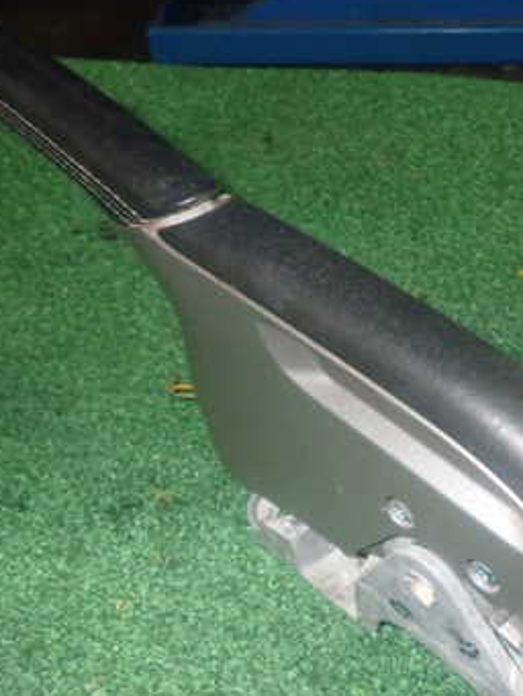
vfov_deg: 42.9
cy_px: 365
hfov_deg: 32.2
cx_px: 402
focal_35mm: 44
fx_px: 886
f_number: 5.6
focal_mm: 4.5
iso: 800
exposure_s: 1/30
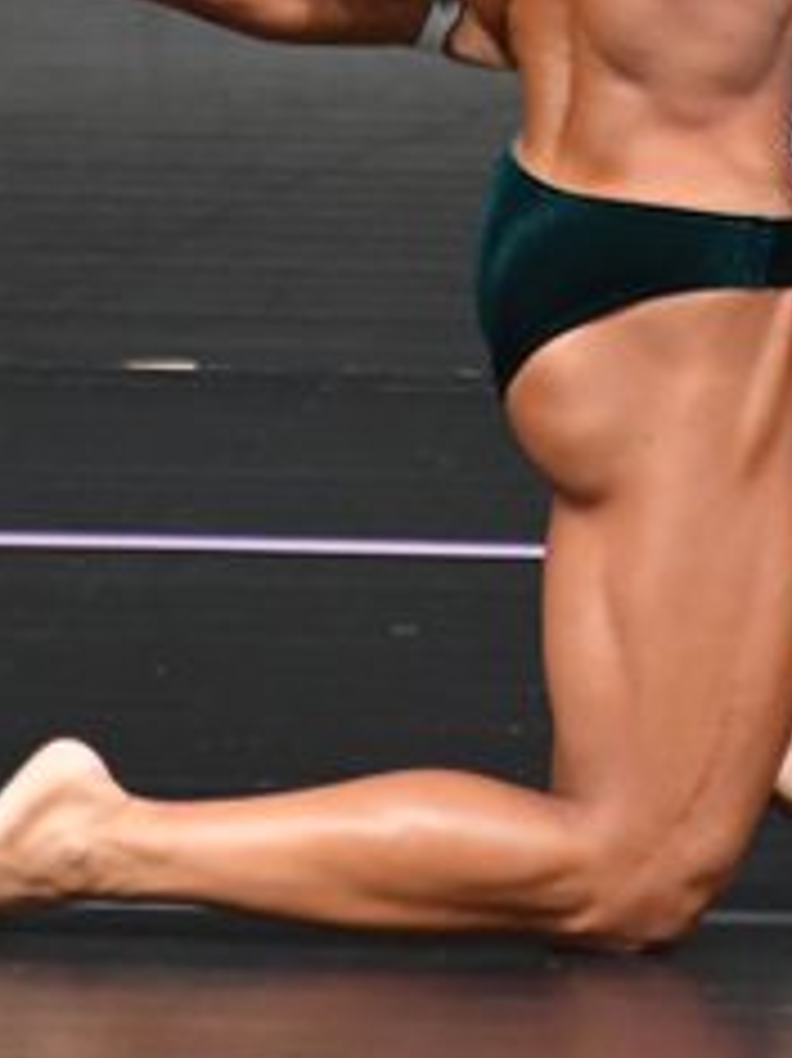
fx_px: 43602
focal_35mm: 1428
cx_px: 785
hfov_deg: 1.0
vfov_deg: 1.4
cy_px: -68
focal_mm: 300
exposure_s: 1/400
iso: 4000
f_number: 5.6
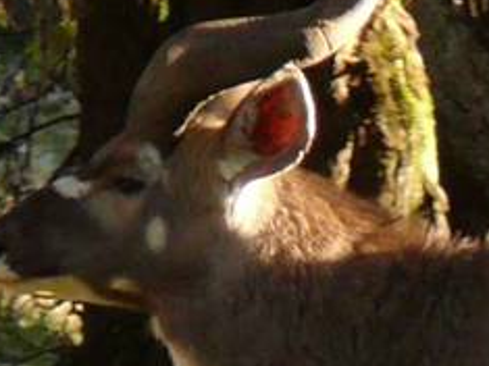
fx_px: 21376
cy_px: 482
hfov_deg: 1.3
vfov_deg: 1.0
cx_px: 805
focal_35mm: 1514
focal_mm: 42
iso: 200
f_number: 3.6
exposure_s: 1/125
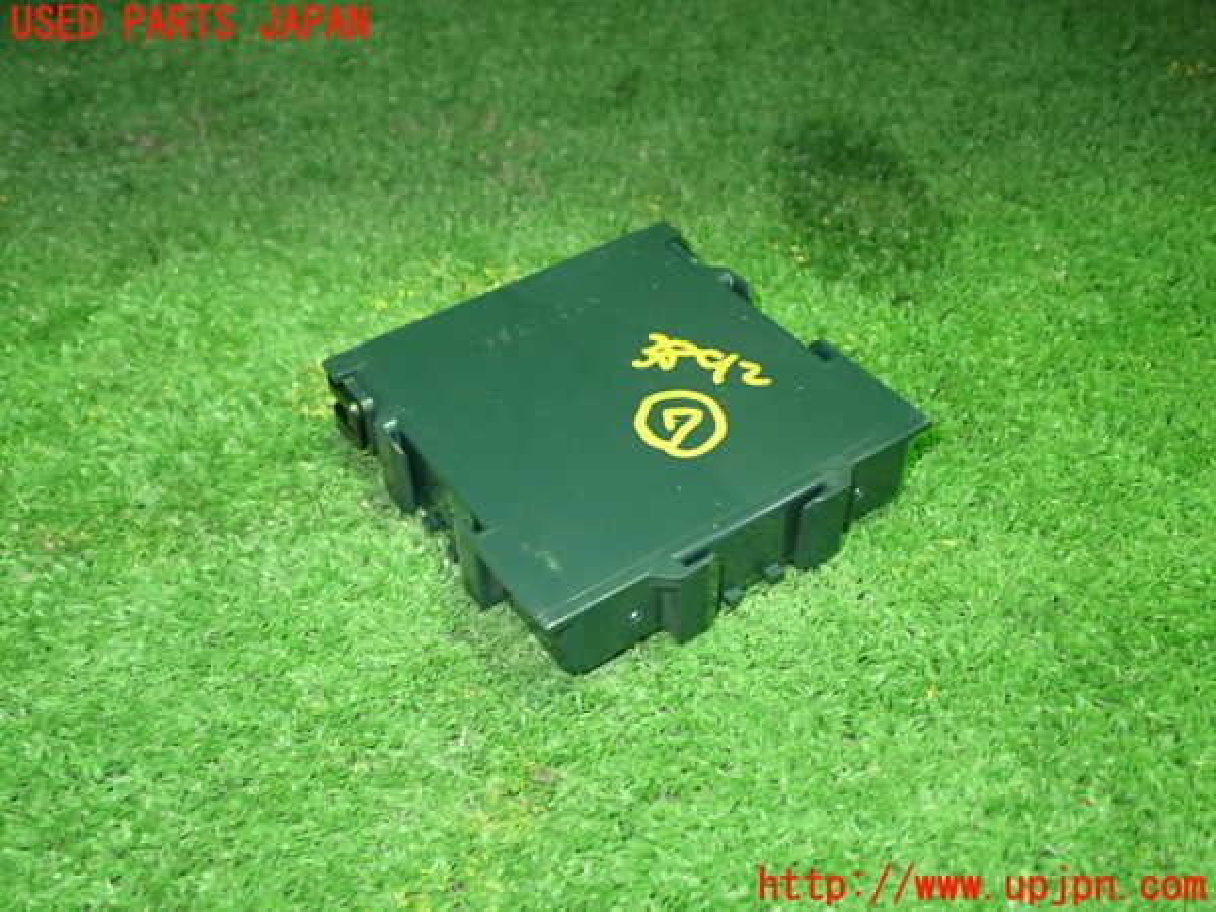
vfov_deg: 39.7
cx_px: 608
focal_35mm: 36
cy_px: 456
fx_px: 1265
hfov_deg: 51.4
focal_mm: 6.37
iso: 800
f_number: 2.5
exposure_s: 1/30
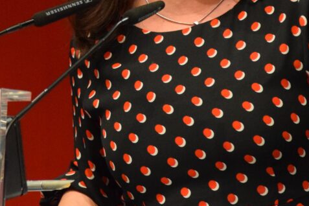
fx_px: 4045
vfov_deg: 2.9
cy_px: -21
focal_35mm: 471
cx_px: 109
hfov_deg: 4.4
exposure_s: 1/250
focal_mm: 125
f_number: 4.8
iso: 3200
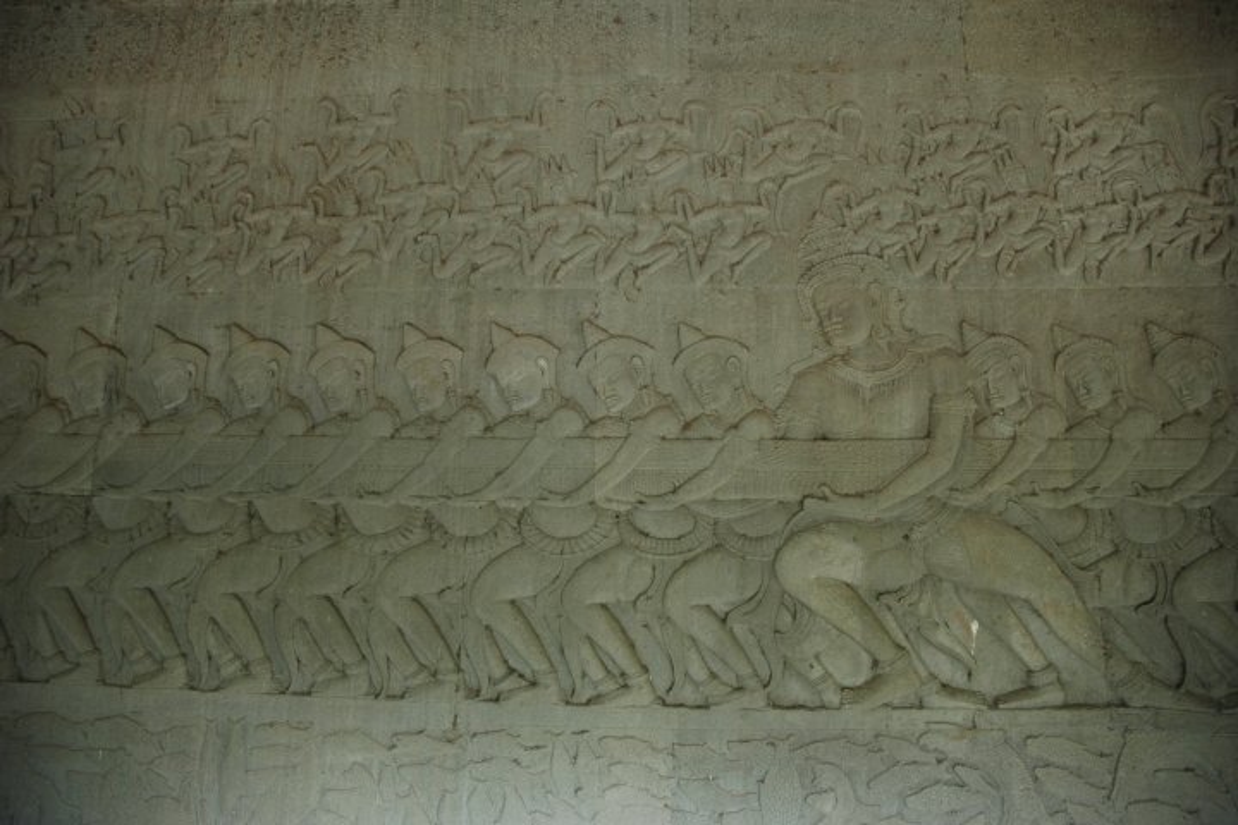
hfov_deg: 67.4
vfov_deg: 47.9
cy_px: 412
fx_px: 928
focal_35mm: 27
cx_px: 619
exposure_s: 1/20
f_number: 3.5
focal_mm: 18
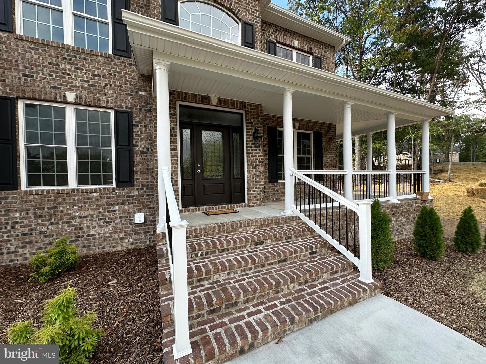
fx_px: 197
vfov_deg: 85.7
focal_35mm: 14
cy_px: 182
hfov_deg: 102.1
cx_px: 243
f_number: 2.2
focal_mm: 2.22
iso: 40
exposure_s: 1/400
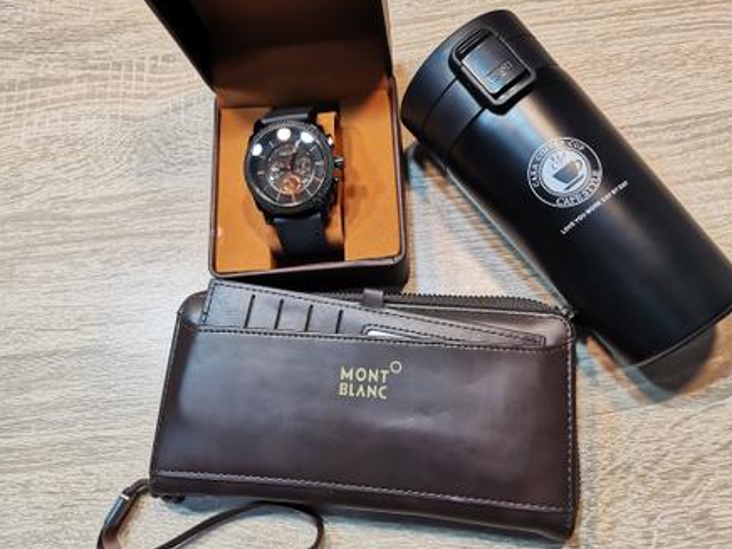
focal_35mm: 27
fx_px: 571
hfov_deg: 65.3
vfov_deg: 51.4
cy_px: 274
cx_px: 377
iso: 100
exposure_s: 3
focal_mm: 4.75
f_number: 1.8
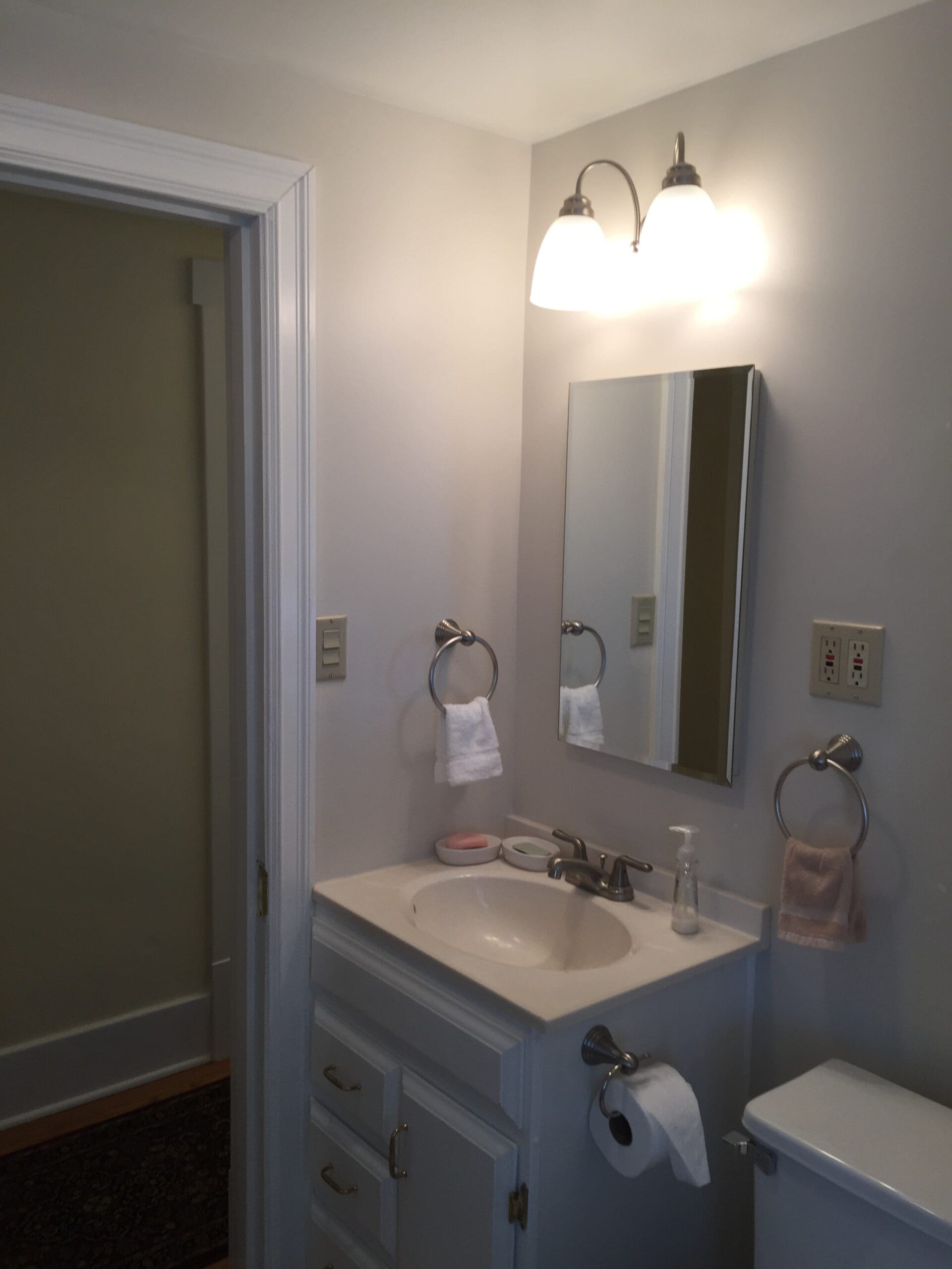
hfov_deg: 48.2
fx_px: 1063
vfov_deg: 61.7
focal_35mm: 29
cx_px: 476
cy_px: 634
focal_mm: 4.15
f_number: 2.2
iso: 40
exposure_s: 1/60
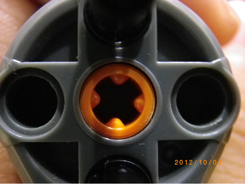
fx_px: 290
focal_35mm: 41
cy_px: 92
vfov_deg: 35.1
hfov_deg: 45.8
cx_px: 122
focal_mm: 7.3
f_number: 3.9
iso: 800
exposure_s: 1/4
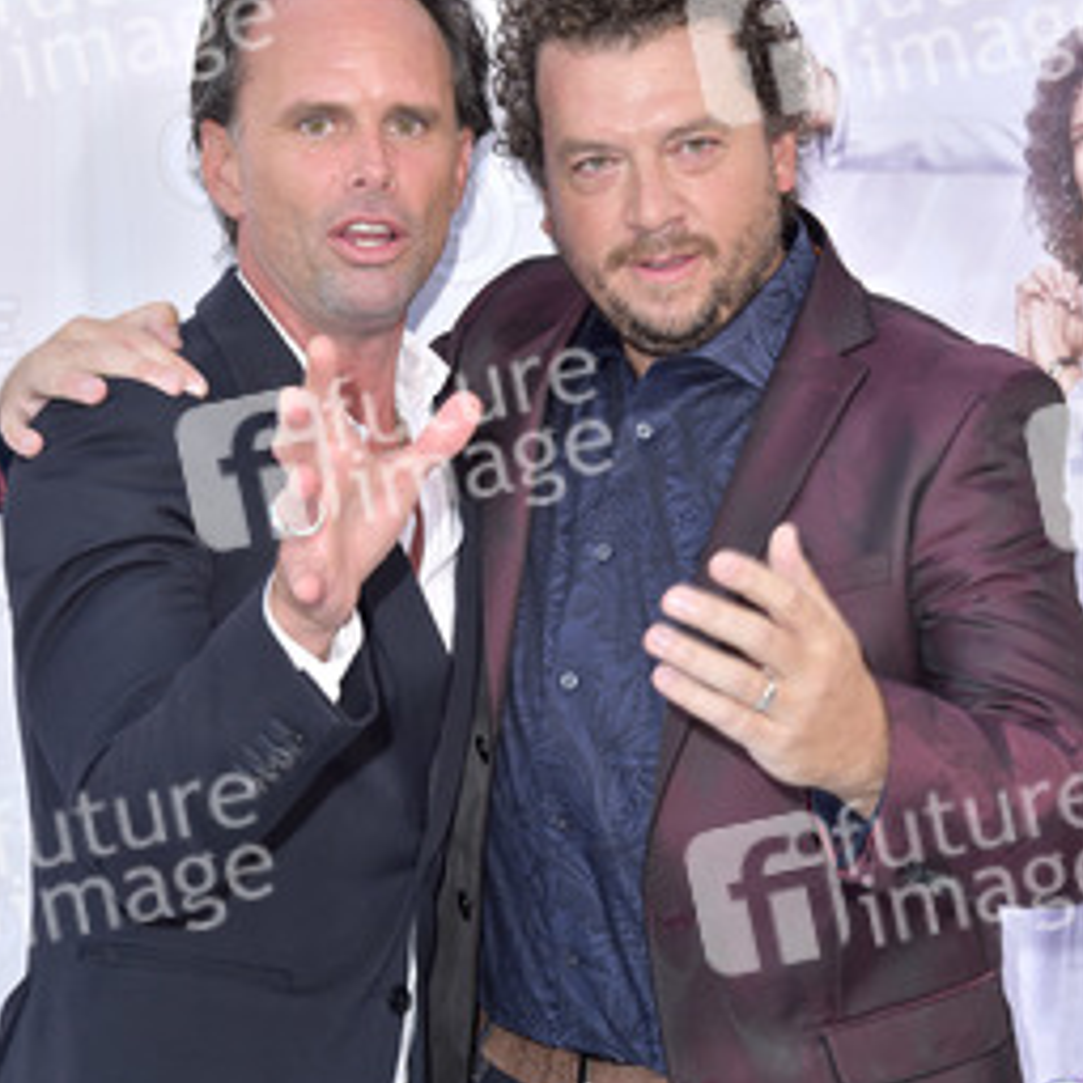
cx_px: 520
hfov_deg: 18.1
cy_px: 663
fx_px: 3398
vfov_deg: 18.1
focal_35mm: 96
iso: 320
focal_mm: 72
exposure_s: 1/250
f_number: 7.1
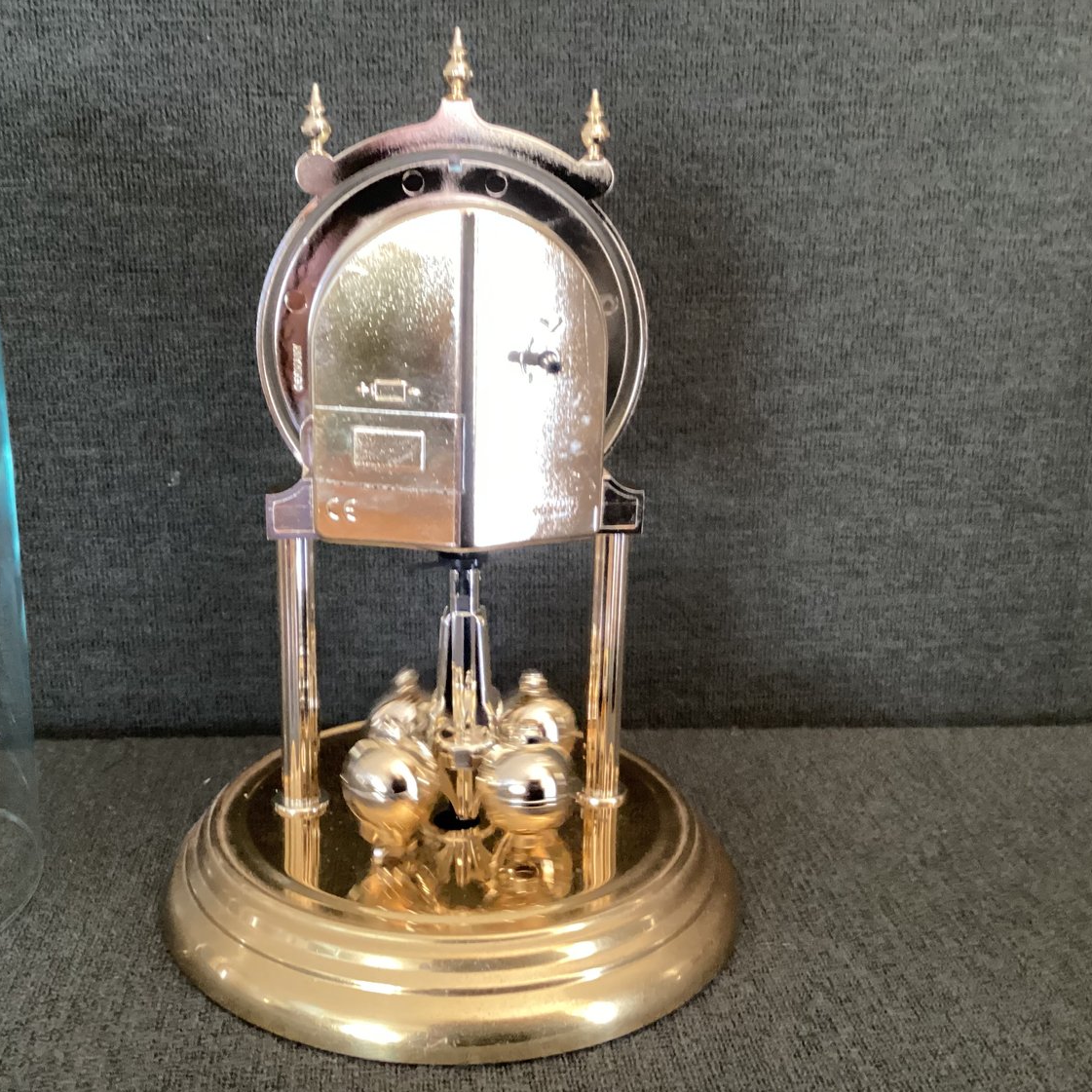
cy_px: 549
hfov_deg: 44.8
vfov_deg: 44.9
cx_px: 484
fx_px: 1321
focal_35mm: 37
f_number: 2.4
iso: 400
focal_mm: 3.3
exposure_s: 1/25
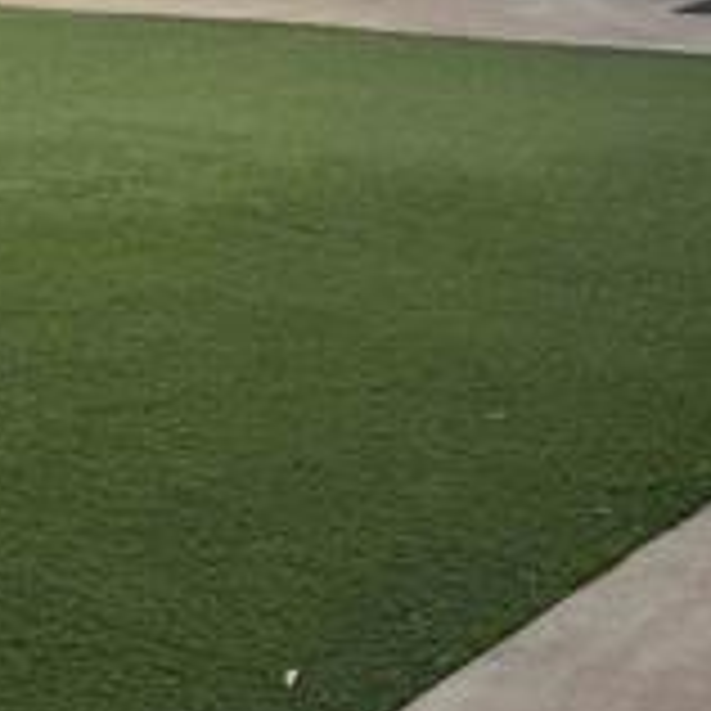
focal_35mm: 86
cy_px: 94
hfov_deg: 18.7
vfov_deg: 19.9
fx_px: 1998
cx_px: -216
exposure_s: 1/1585
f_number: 1.78
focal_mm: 6.76
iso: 80
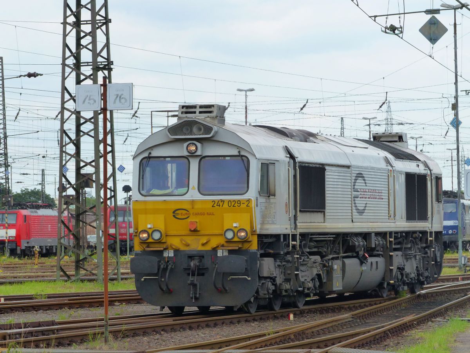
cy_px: 176
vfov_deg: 6.6
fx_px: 3055
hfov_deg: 8.8
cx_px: 235
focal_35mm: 225
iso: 160
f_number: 4
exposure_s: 1/640
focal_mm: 40.4
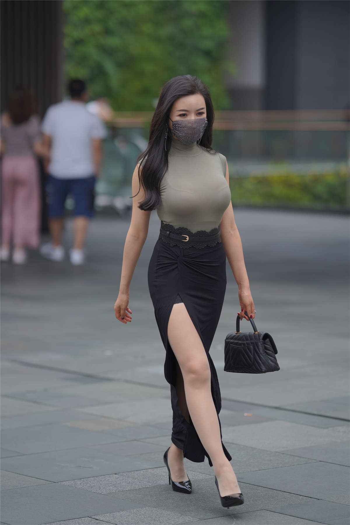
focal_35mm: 135
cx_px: 175
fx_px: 1969
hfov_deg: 10.2
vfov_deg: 15.2
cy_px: 262
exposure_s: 1/2500
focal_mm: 135
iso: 400
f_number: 2.2
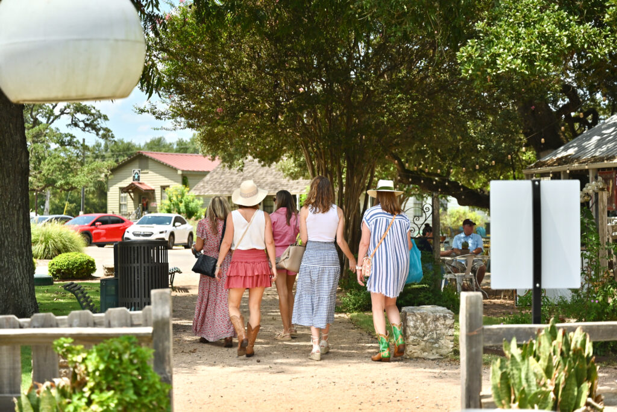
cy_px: 206
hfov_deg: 28.8
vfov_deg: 19.5
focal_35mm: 70
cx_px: 308
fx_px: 1200
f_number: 2.8
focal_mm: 70
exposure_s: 1/6400
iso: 250
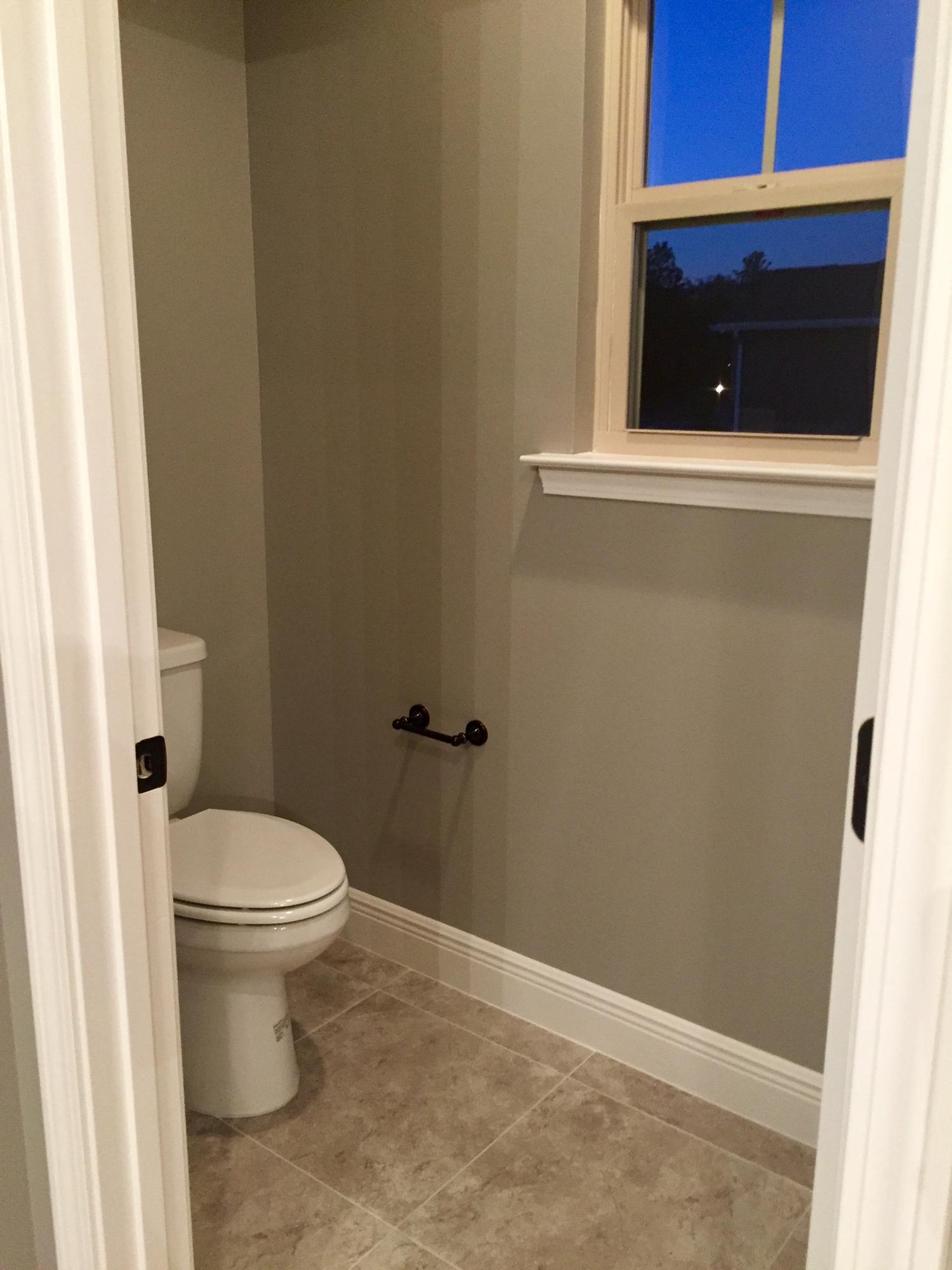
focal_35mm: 29
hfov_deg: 48.2
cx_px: 476
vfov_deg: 61.7
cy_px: 635
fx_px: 1063
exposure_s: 1/30
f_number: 2.2
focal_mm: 4.15
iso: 160
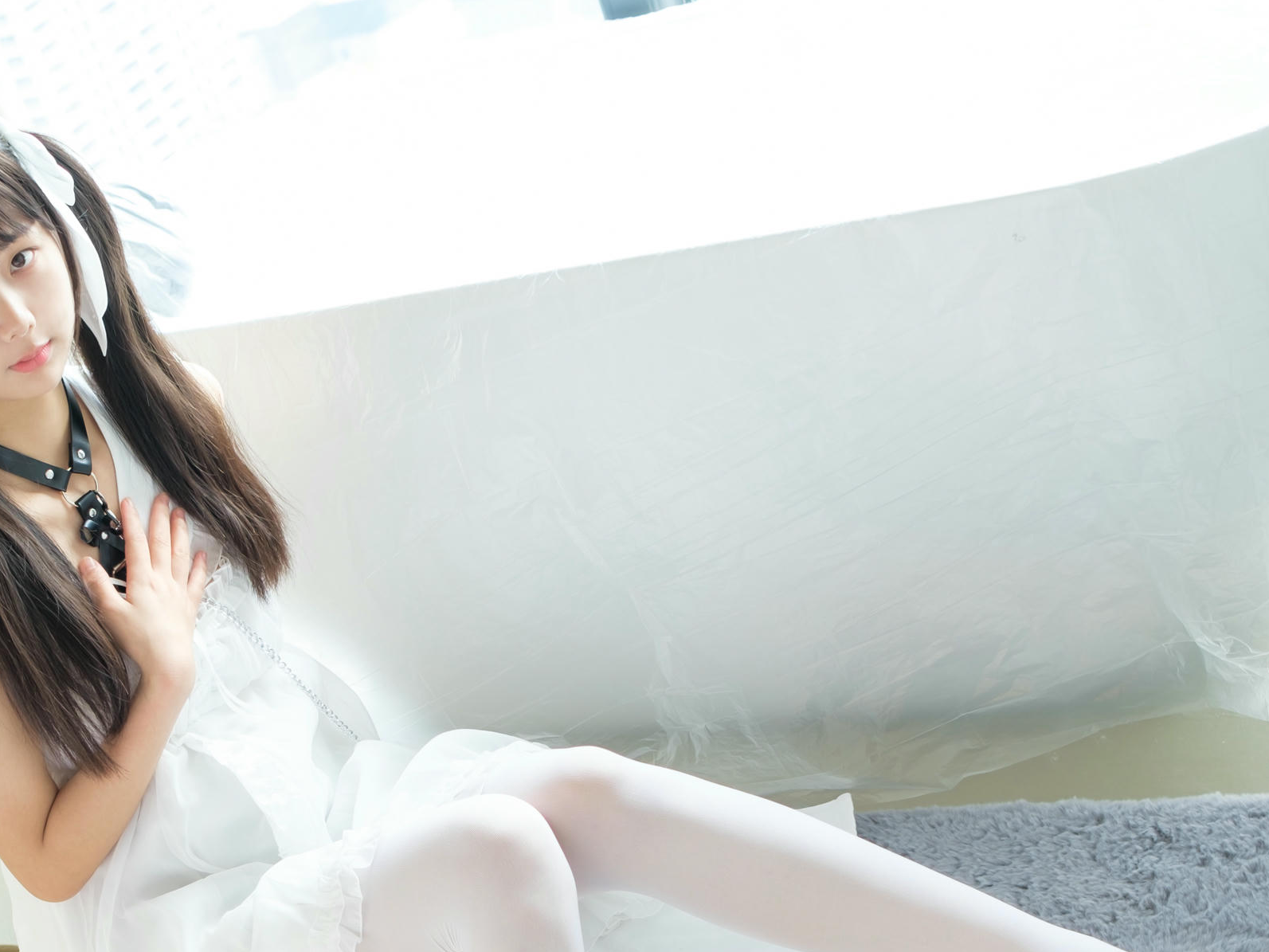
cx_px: 490
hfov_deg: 29.7
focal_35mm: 65
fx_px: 2383
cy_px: 790
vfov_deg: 22.2
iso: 160
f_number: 2.8
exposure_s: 1/60
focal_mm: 23
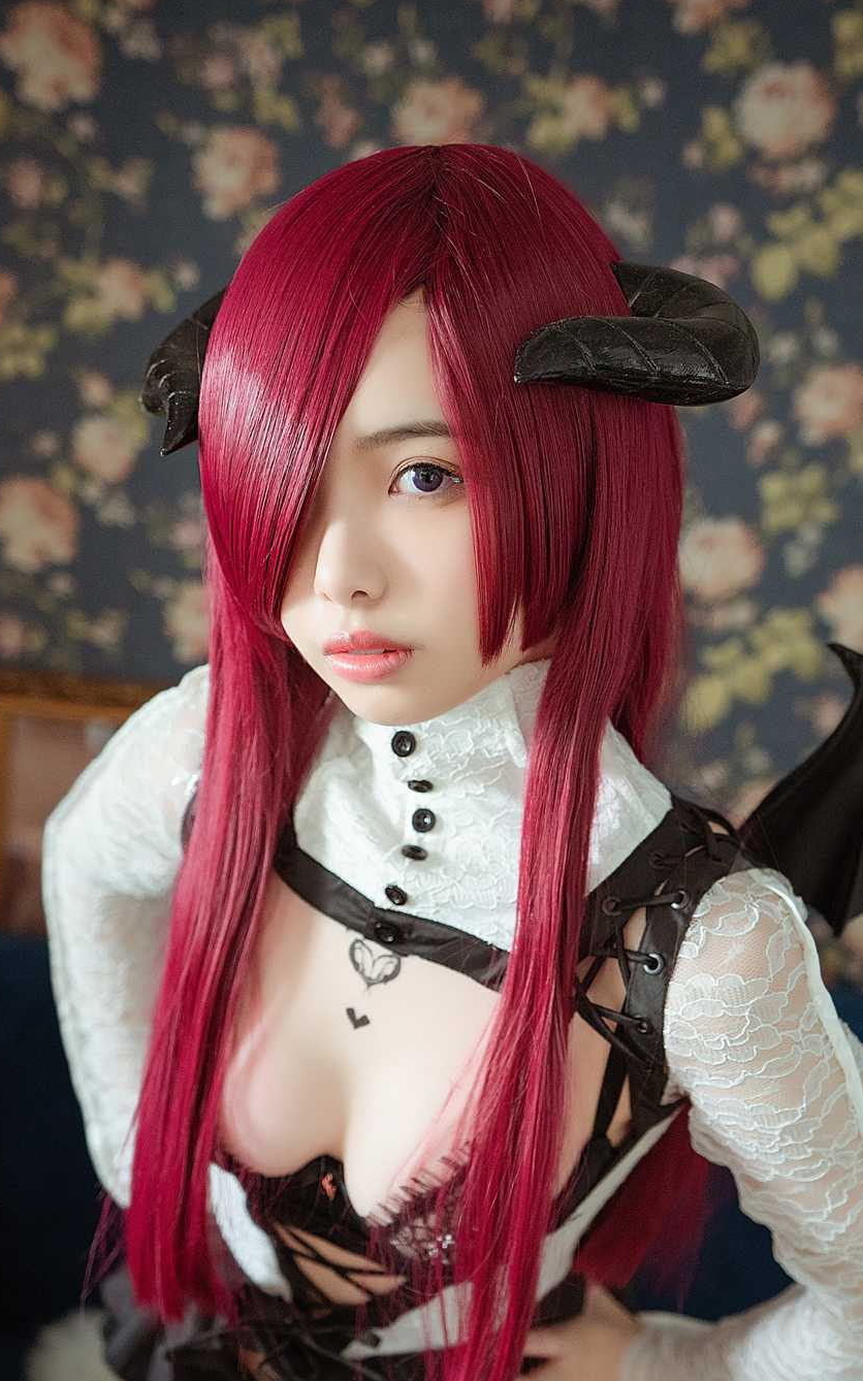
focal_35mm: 48
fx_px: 1807
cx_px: 456
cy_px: 856
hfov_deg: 26.9
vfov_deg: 41.6
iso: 2000
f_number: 2.8
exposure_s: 1/80
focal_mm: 35
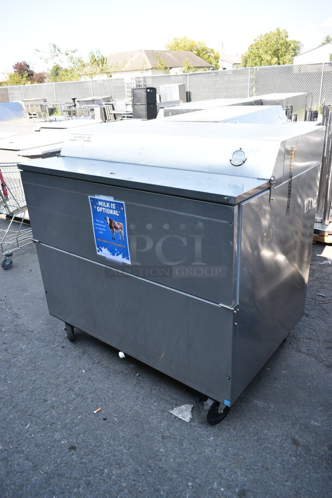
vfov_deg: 67.3
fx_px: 373
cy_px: 249
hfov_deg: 48.0
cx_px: 166
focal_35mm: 27
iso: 100
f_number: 5
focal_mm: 18
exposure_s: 1/100
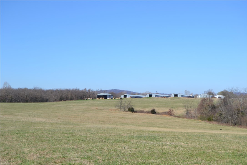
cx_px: 124
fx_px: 412
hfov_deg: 33.4
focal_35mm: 60
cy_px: 82
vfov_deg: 22.6
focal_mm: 40
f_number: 8
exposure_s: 1/250
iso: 100
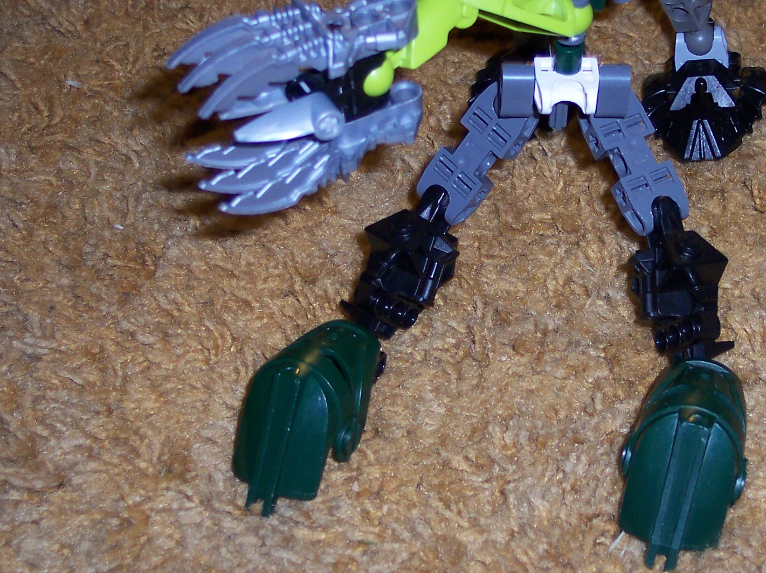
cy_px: 333
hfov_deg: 28.0
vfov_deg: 21.3
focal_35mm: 69
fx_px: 1526
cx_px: 509
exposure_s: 1/30
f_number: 2.8
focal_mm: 8
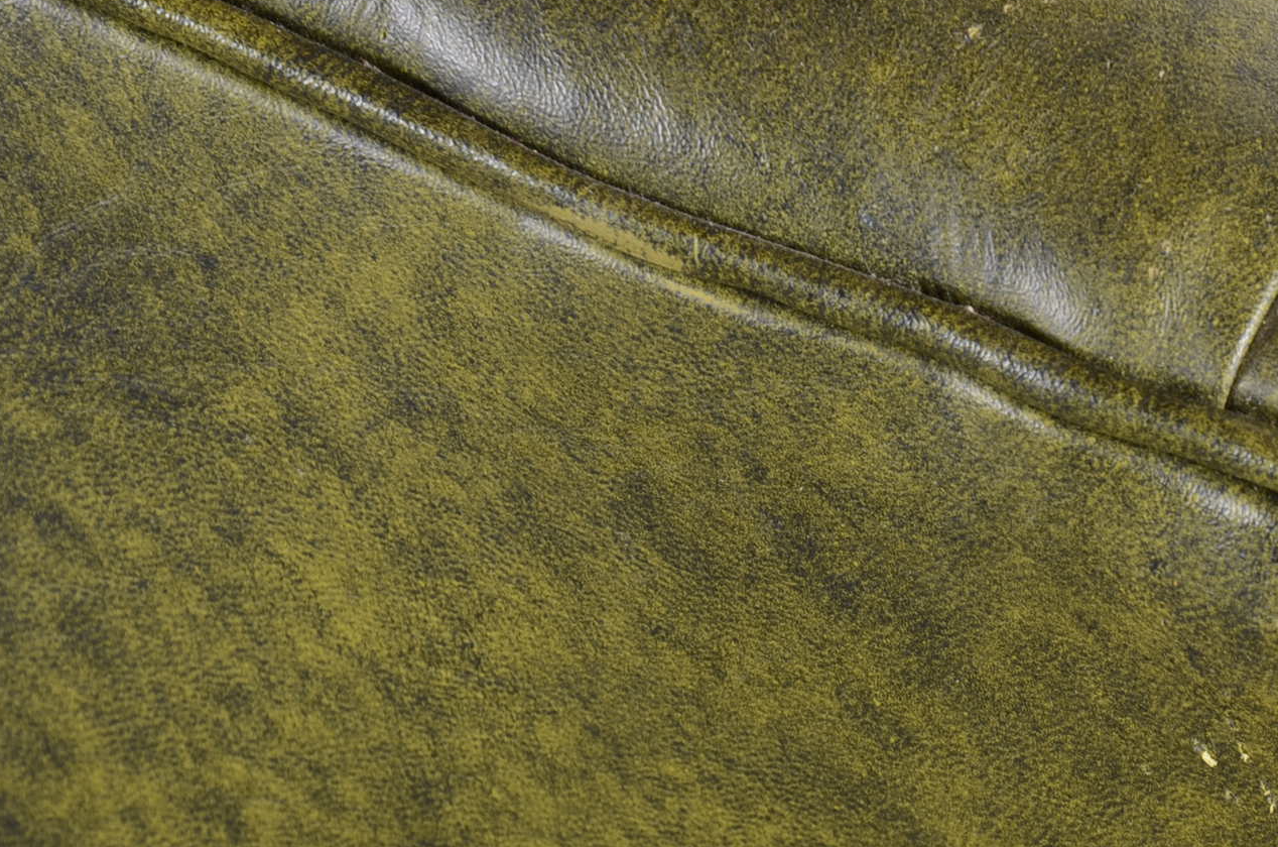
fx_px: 10840
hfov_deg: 6.7
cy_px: 582
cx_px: 1157
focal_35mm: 306
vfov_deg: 4.5
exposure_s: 1/125
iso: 160
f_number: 10
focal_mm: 105
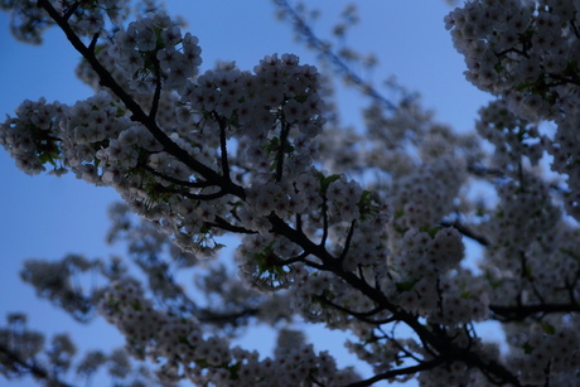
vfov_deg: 27.0
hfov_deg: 39.6
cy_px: 194
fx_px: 806
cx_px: 290
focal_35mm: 50
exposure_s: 1/3200
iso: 400
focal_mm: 50
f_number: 2.8
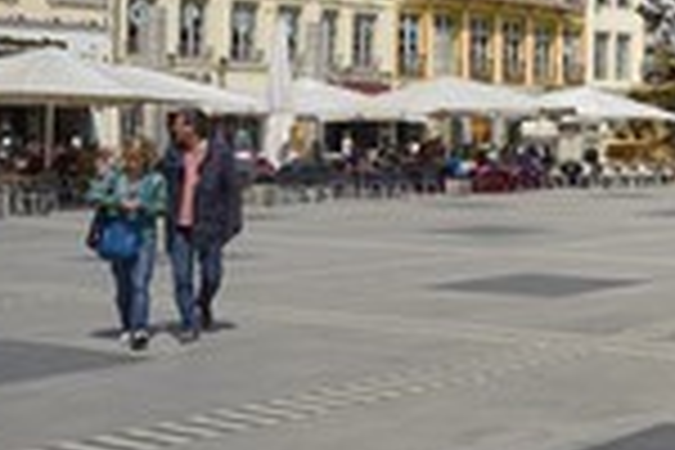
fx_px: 1256
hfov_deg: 25.8
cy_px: 94
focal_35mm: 67
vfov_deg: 20.1
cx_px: 878
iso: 200
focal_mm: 24
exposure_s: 1/320
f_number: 13
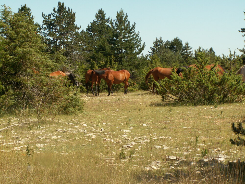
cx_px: 122
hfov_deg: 19.4
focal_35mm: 101
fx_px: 715
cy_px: 92
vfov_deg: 14.6
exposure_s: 1/250
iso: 50
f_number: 5.6
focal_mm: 16.53
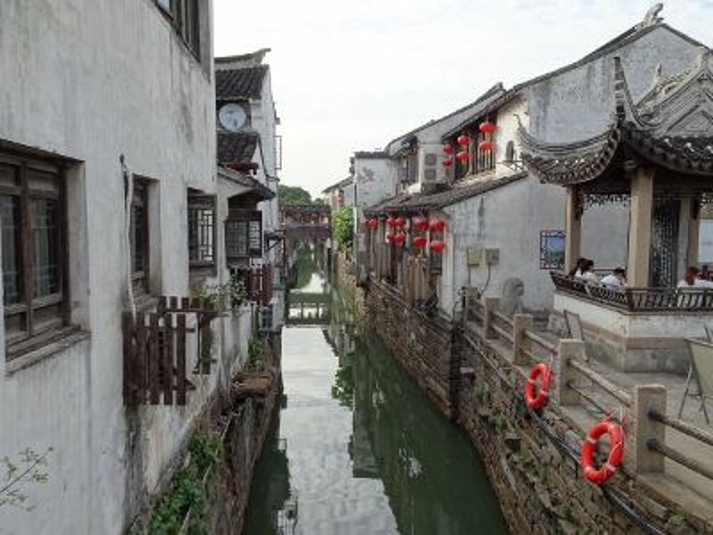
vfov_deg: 54.9
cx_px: 356
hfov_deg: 69.4
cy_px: 268
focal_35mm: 25
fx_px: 515
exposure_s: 1/250
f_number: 3.5
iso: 80
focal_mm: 4.34
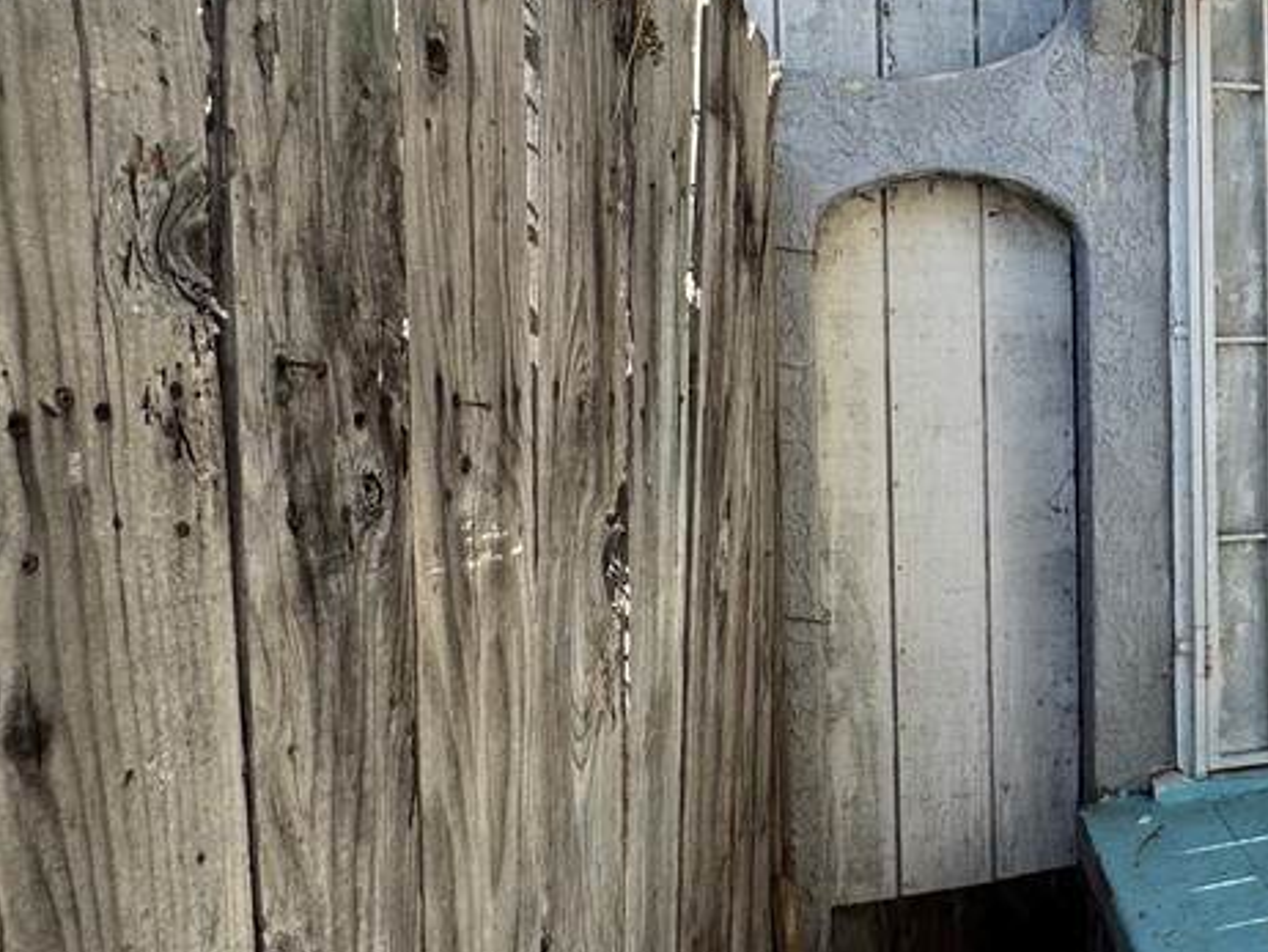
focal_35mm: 31
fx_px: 1136
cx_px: 1249
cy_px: 403
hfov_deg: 48.7
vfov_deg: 45.3
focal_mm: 2.22
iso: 40
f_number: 2.2
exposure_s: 1/529
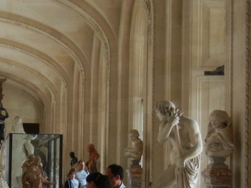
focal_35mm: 99
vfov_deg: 14.9
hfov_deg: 19.0
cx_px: -29
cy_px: 125
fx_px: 718
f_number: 3.6
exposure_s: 1/57.6
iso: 271
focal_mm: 6.2
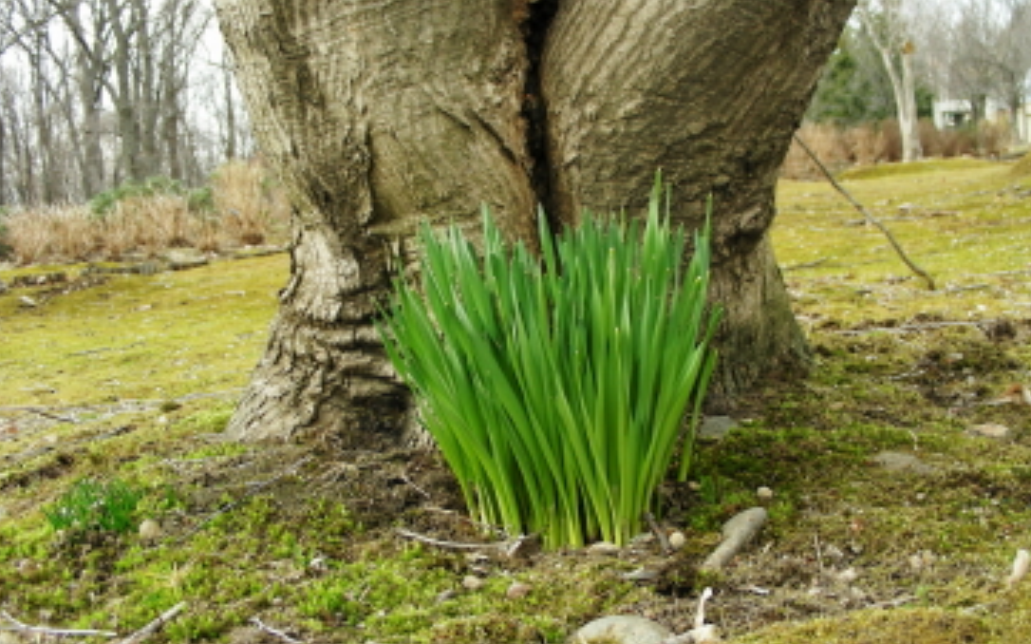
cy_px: 333
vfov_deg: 26.8
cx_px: 547
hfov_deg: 41.8
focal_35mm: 48
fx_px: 1348
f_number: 3.5
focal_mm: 6.8
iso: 50
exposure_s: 1/58
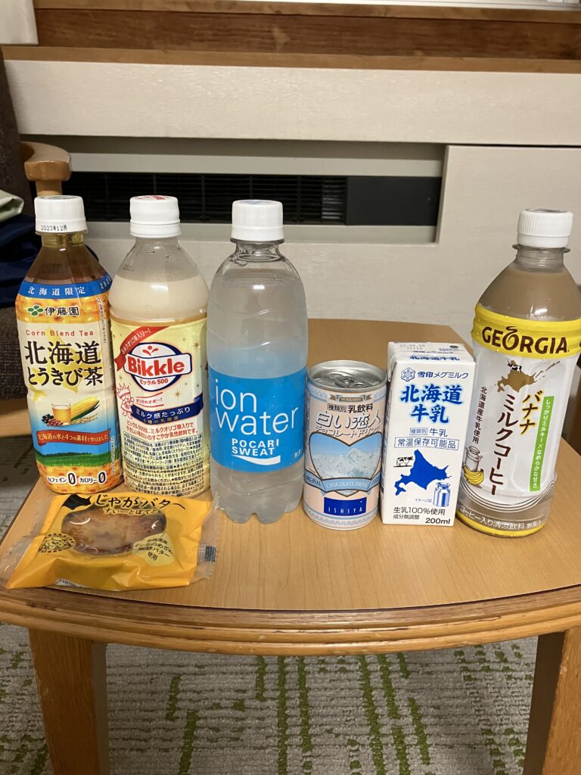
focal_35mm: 28
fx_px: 627
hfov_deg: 49.7
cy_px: 388
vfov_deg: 63.4
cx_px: 290
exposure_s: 1/33
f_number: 1.8
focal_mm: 3.99
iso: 250
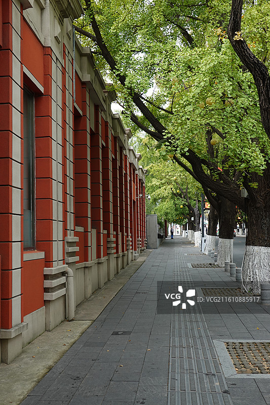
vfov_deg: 45.4
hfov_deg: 31.2
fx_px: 484
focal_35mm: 43
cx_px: 135
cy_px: 202
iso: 125
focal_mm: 15.9
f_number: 4
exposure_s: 1/160
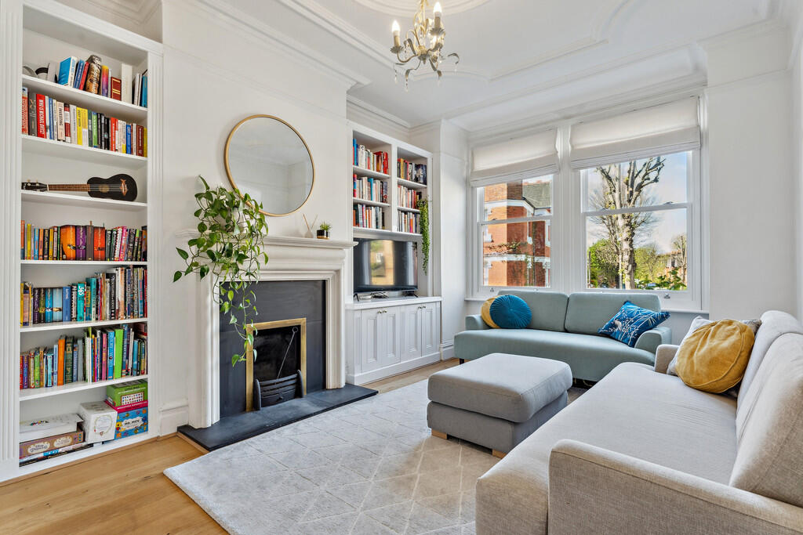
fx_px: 386
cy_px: 268
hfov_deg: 92.3
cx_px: 402
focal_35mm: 17
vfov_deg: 69.5
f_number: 9
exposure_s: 1/6
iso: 200
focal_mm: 17.3
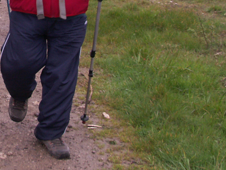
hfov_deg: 19.8
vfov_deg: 15.1
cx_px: -18
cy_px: -27
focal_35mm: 95
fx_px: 620
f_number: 3.5
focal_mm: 7.48
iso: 64
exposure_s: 1/125
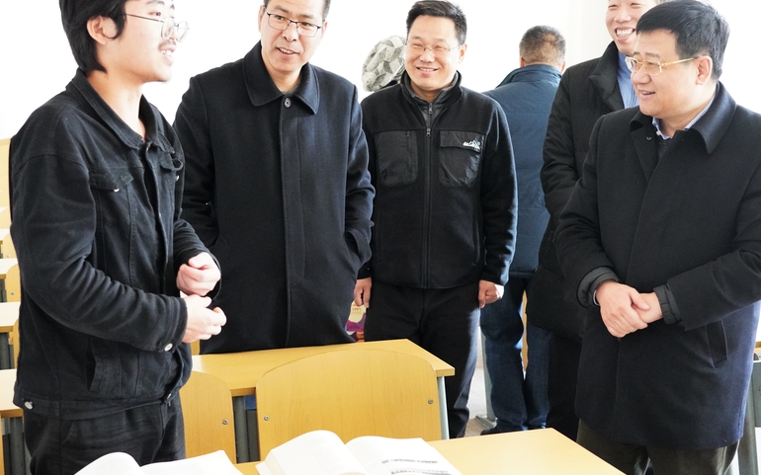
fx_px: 1016
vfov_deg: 26.3
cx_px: 410
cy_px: 213
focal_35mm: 49
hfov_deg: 41.0
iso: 6400
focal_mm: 37
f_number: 4
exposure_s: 1/200
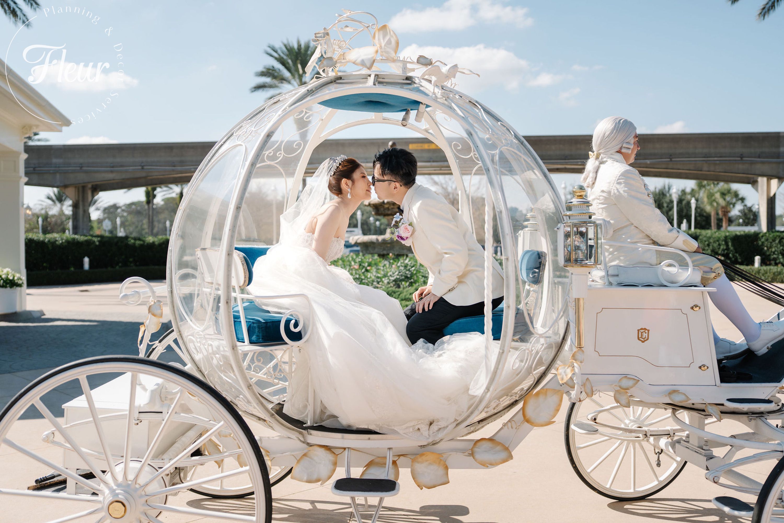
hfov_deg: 57.2
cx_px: 392
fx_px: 719
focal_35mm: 33
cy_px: 262
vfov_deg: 40.0
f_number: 2
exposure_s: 1/2500
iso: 100
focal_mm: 33
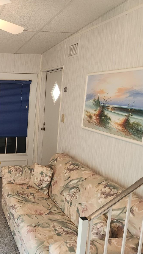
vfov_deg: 58.0
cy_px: 128
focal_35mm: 34
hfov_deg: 30.5
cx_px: -19
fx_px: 229
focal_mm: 6.4
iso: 100
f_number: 1.8
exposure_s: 1/40
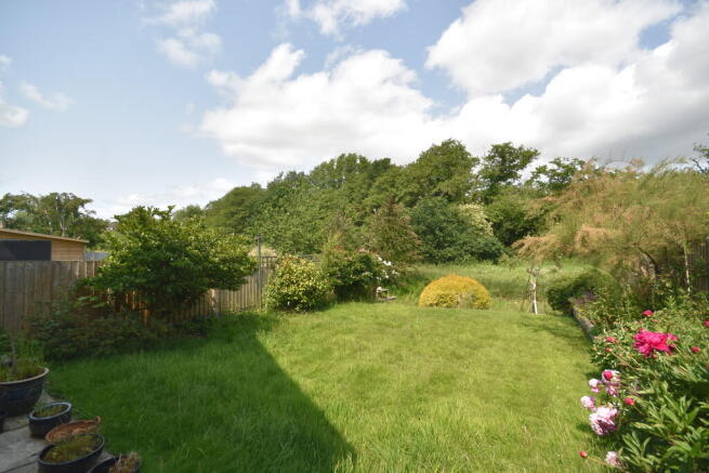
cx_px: 354
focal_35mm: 15
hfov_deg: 100.4
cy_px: 236
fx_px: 295
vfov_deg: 77.4
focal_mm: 10
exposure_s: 1/200
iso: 100
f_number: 8
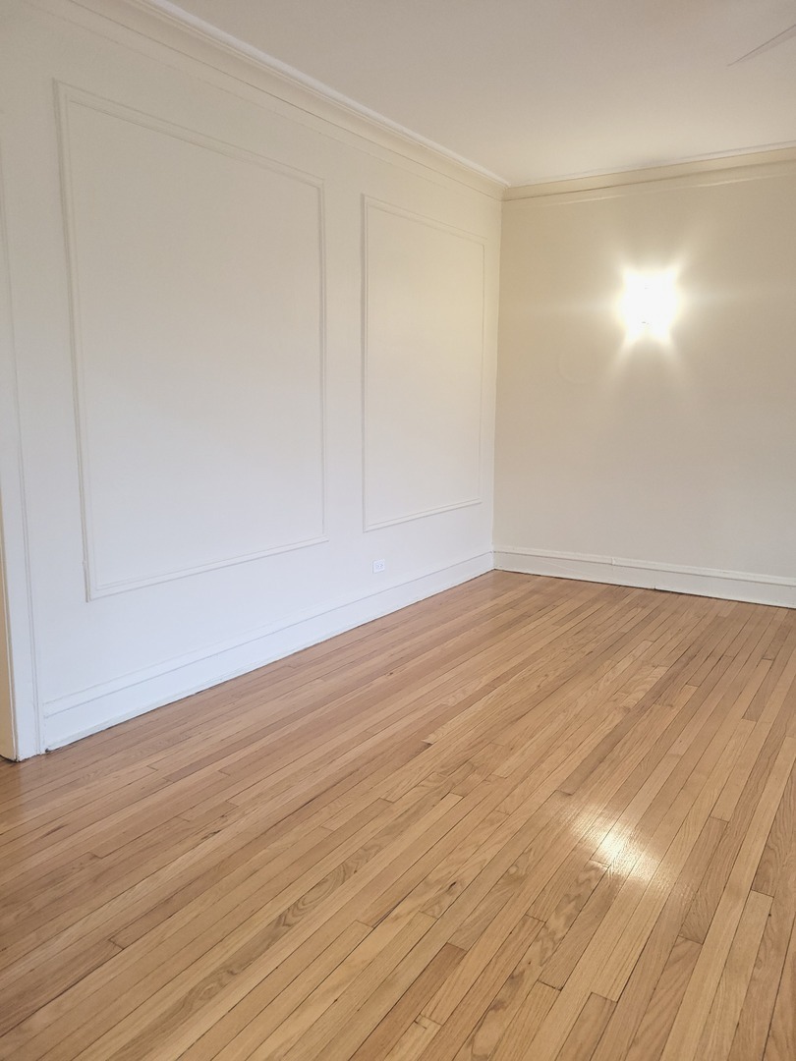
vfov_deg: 67.3
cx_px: 398
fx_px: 797
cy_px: 530
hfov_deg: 53.1
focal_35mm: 26
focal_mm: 5.4
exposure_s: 1/40
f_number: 1.8
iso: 125
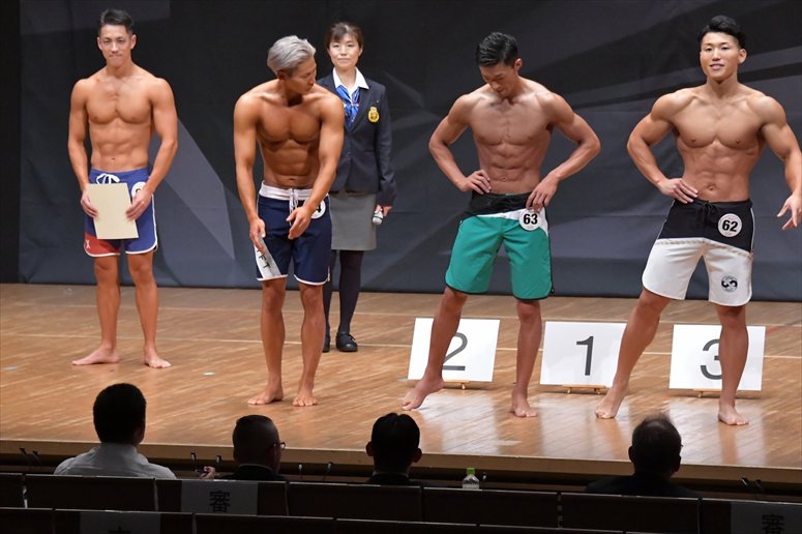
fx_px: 4832
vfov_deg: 6.3
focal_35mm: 217
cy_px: 267
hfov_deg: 9.5
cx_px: 401
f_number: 5.6
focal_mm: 145
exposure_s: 1/400
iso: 8000
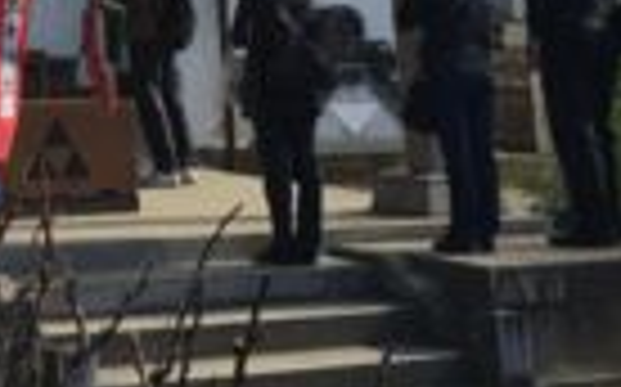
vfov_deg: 13.7
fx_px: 1505
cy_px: -216
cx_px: -90
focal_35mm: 89
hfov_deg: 21.9
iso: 32
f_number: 2.2
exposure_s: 1/775
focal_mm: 4.15
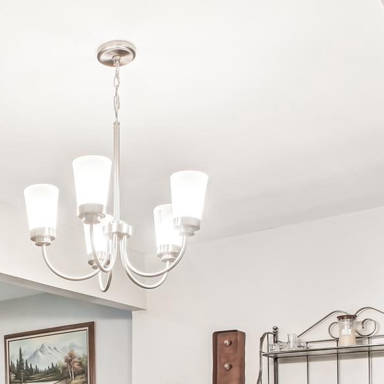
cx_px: 46
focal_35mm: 50
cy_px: 425
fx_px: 621
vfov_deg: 30.6
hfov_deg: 32.8
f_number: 8
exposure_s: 1/13
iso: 500
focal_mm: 11
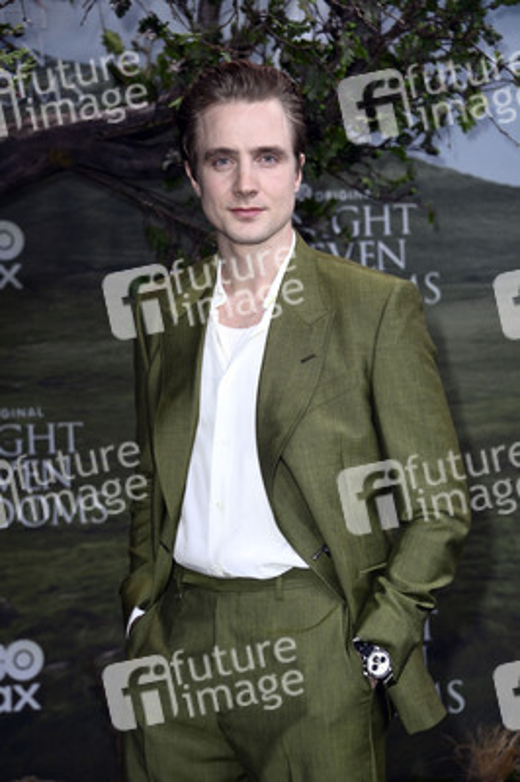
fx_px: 1997
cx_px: 260
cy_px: 391
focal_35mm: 92
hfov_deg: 14.8
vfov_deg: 22.2
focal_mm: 92
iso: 640
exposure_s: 1/250
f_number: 5.6
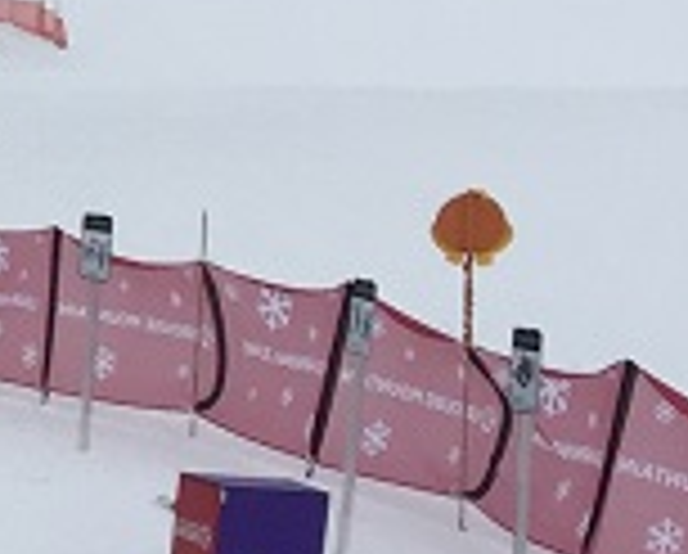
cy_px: 291
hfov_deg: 8.8
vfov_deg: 8.6
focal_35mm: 181
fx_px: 3693
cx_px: -1345
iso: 32
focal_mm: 4.15
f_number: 2.2
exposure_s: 1/3049
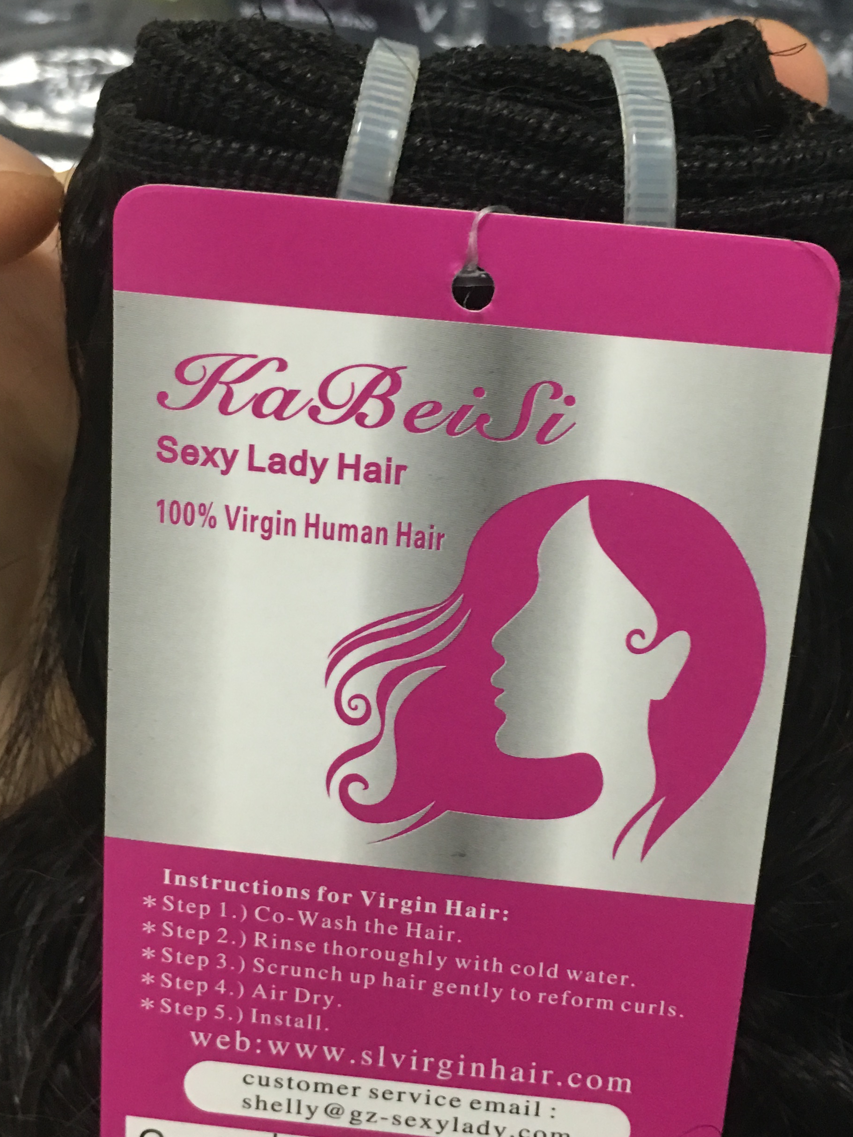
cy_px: 577
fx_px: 1577
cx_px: 475
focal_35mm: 48
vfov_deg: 39.7
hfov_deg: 30.2
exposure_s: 1/17
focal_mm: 4.15
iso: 80
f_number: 2.2
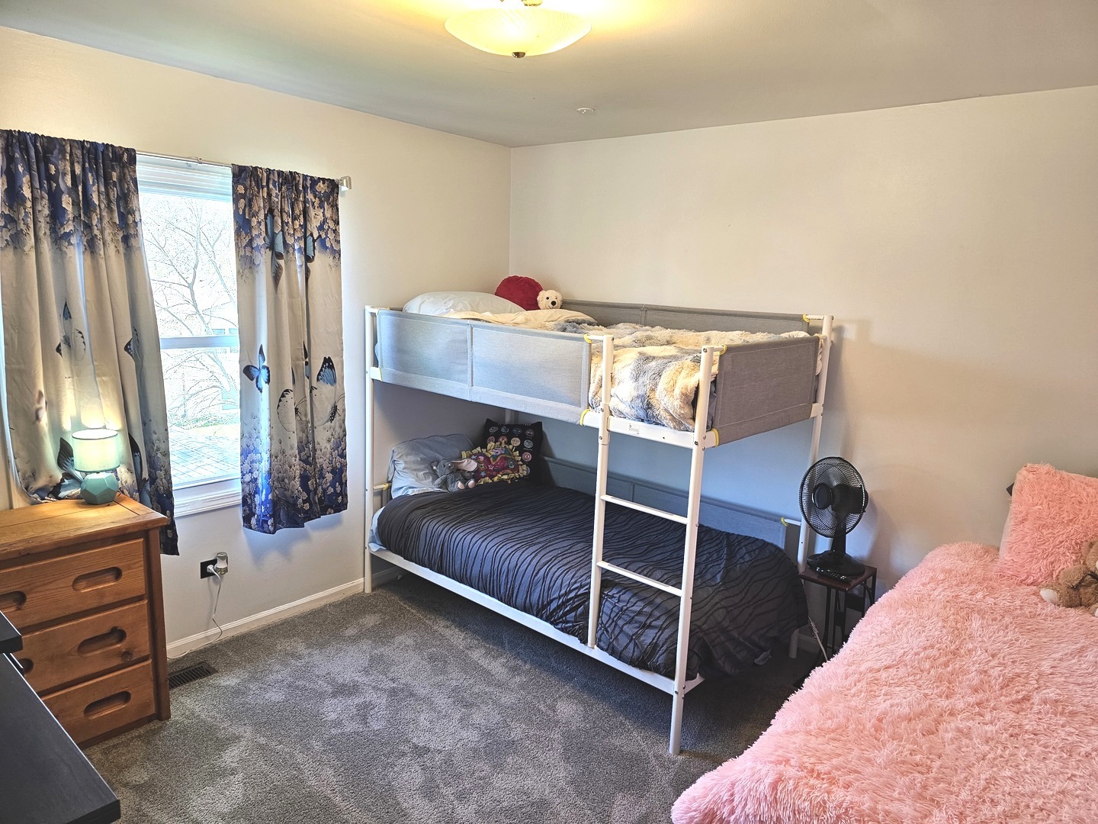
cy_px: 412
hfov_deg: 73.9
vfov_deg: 58.9
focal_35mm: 23
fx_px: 730
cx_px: 549
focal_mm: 6.3
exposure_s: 1/120
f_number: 1.7
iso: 160
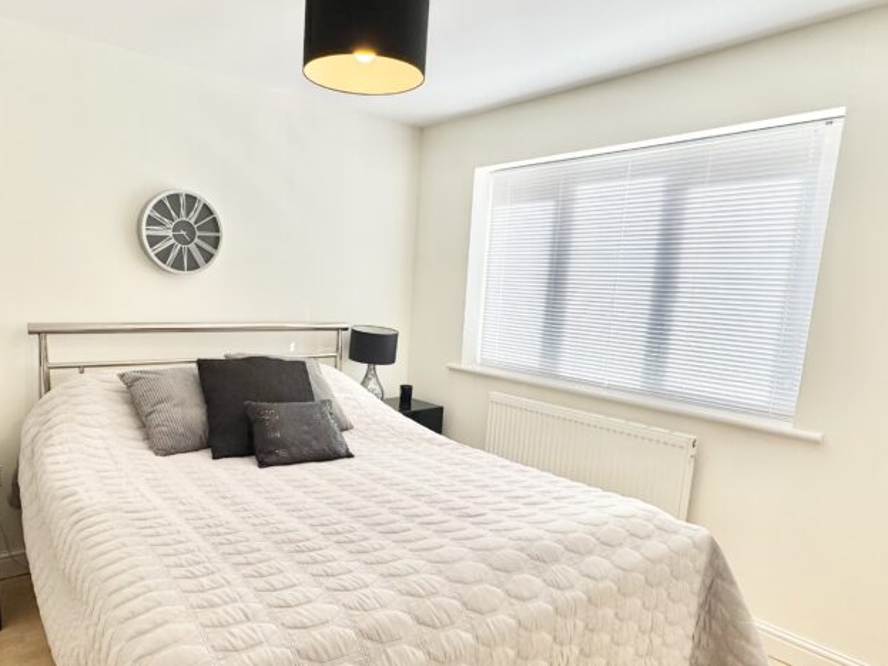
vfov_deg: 58.6
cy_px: 379
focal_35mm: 23
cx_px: 369
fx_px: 590
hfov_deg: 73.4
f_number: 2.2
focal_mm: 2.22
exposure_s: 1/217
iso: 40
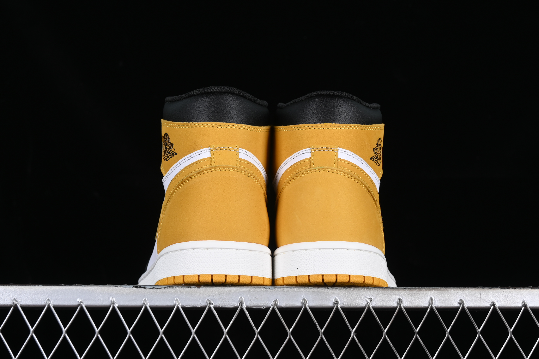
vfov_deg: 18.2
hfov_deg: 27.0
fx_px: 1123
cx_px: 270
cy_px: 180
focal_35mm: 75
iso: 160
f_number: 8
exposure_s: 1/80
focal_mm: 50
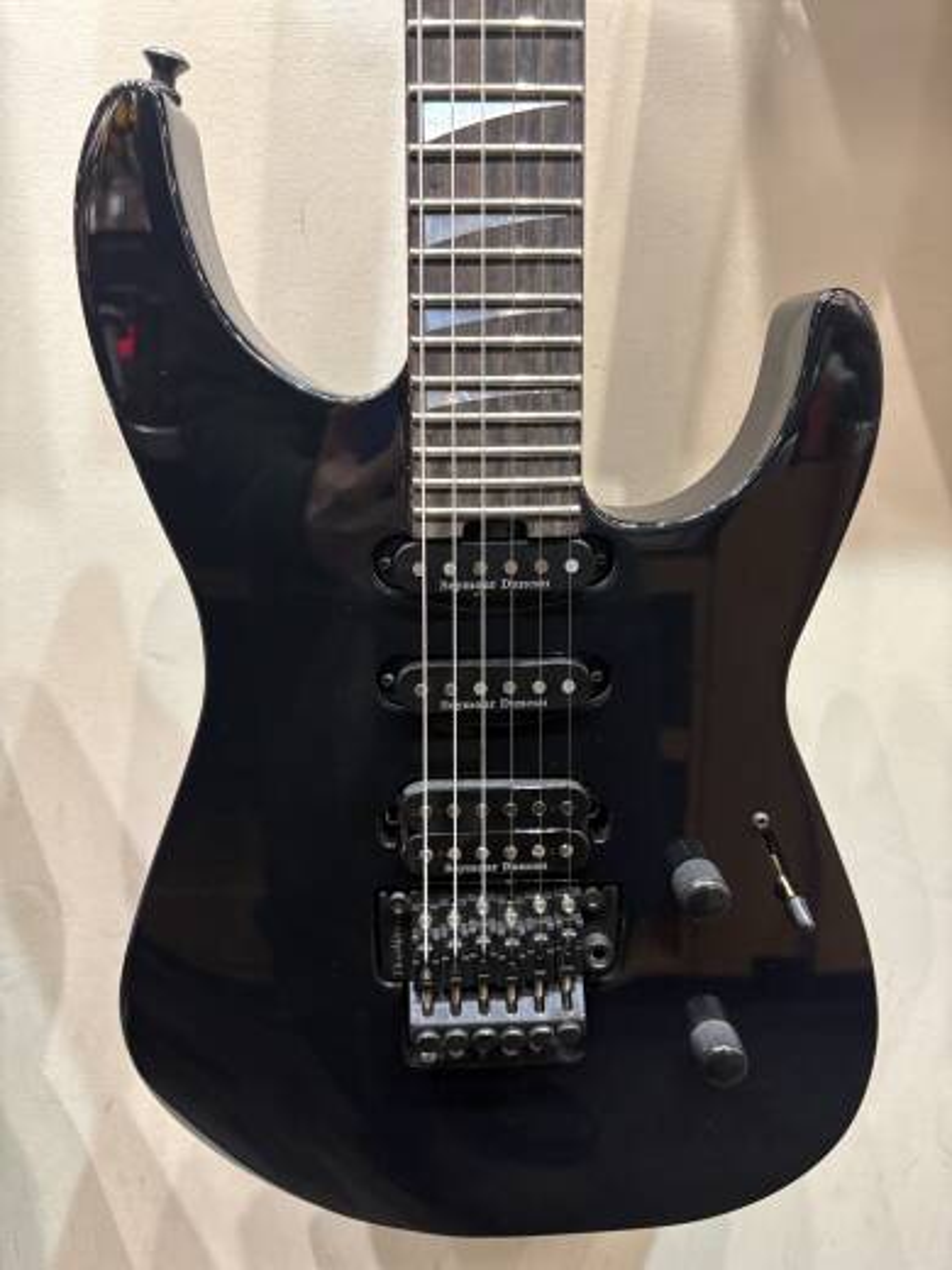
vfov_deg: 67.3
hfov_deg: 53.1
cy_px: 635
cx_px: 476
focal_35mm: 26
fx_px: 953
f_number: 1.6
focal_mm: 5.96
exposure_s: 1/60
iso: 250
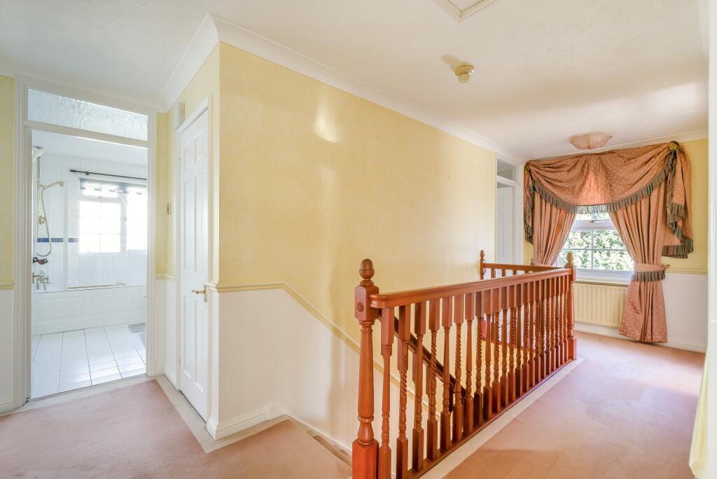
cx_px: 358
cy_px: 240
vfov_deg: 73.8
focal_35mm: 16
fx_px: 319
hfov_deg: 96.7
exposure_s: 1/2
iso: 100
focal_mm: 16
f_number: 10
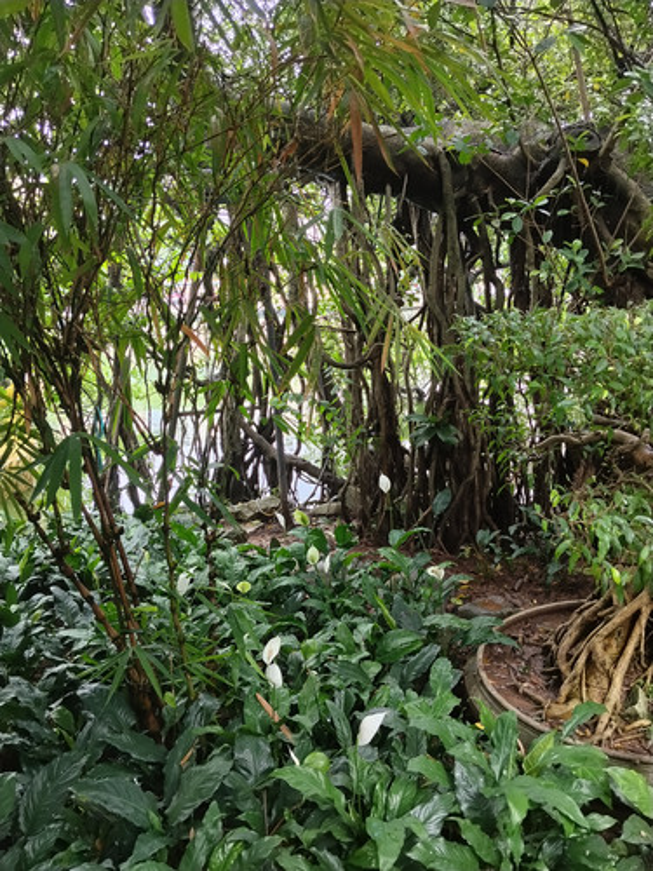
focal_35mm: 29
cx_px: 326
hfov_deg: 48.2
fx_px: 729
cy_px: 436
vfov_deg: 61.7
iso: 64
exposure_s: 1/50
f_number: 1.8
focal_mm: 4.22
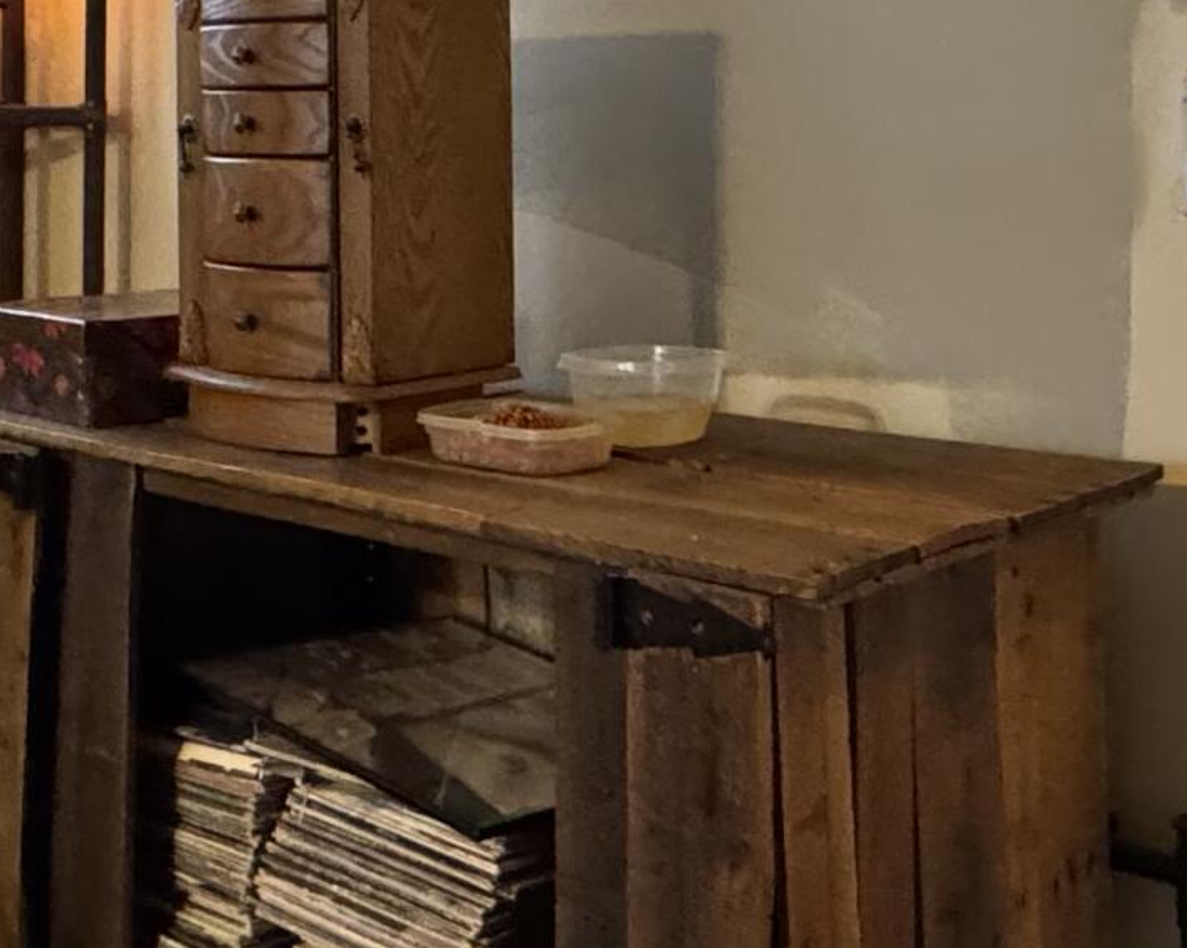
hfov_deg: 32.3
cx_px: 769
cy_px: 111
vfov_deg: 25.5
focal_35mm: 58
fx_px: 2037
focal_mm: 2.22
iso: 800
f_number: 2.2
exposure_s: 1/60
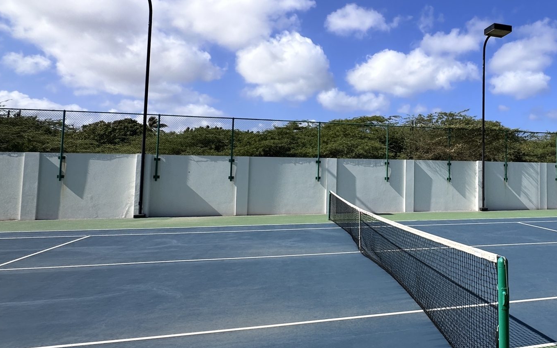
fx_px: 425
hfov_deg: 62.4
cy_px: 144
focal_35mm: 28
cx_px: 423
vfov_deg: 44.4
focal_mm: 2.22
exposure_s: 1/2353
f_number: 2.2
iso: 50
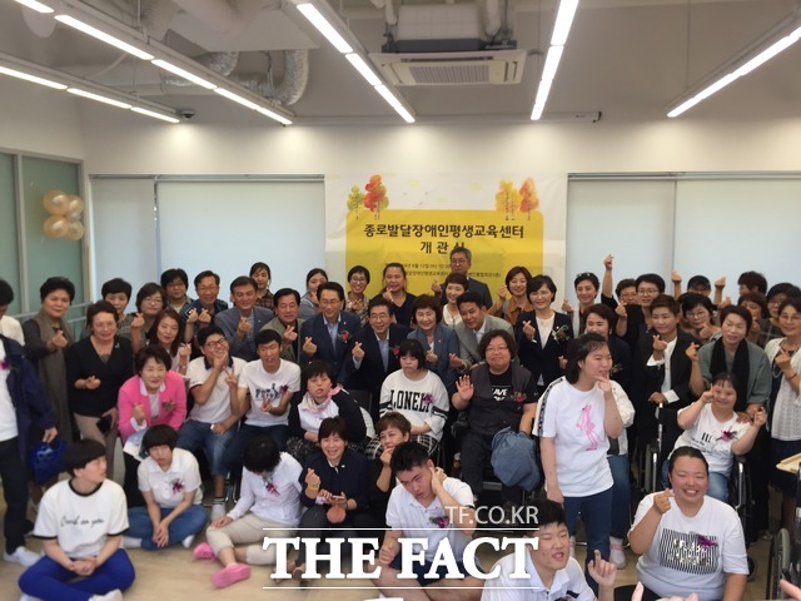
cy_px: 300
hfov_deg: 61.7
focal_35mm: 29
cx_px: 400
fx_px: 671
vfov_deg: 48.2
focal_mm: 4.15
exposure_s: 1/120
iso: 50
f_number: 2.2
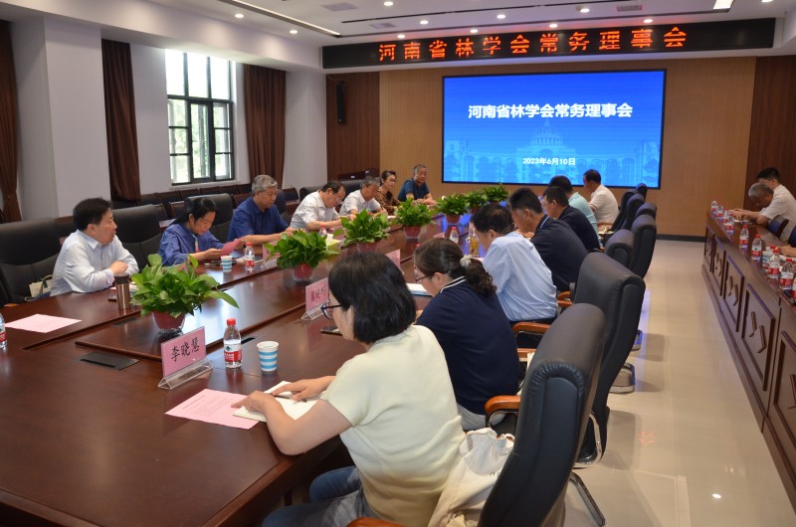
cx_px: 398
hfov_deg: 67.5
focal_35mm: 27
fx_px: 596
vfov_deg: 47.7
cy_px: 264
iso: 1250
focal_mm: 18
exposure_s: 1/200
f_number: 5.6
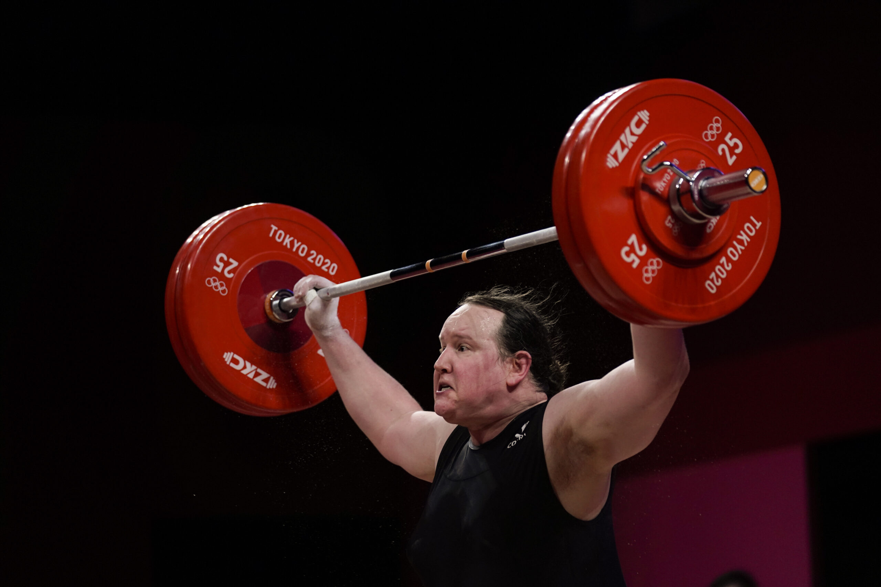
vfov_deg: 8.9
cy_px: 294
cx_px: 440
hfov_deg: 13.3
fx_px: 3769
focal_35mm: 154
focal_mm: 154
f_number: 2.8
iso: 3200
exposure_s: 1/2000
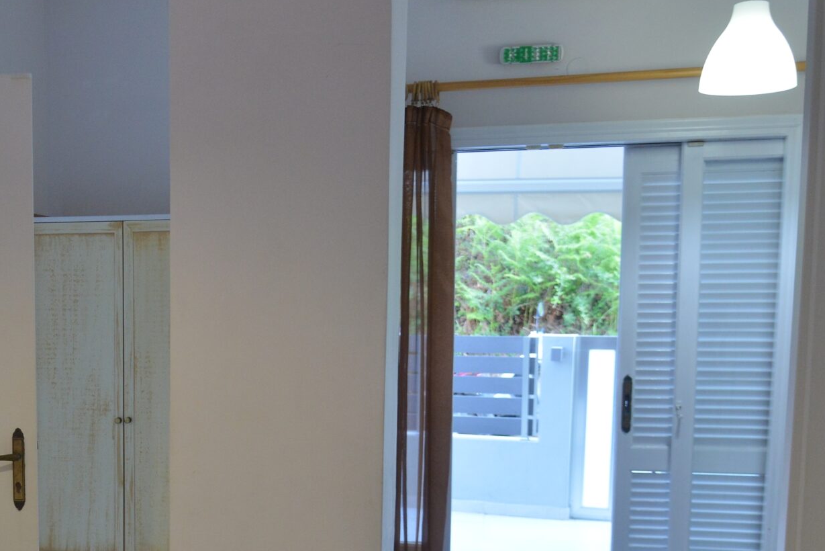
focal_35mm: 50
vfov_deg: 26.5
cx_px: 139
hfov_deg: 37.8
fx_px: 1146
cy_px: 437
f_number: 5
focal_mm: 24
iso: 1600
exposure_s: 1/125
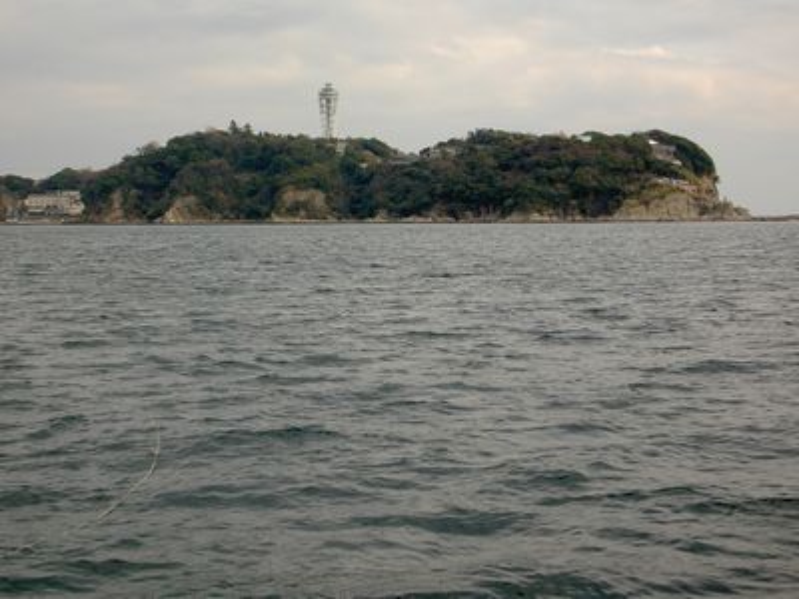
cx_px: 400
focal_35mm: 60
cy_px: 300
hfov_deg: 32.2
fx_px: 1385
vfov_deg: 24.4
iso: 50
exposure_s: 1/125
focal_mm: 9.9
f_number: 6.4
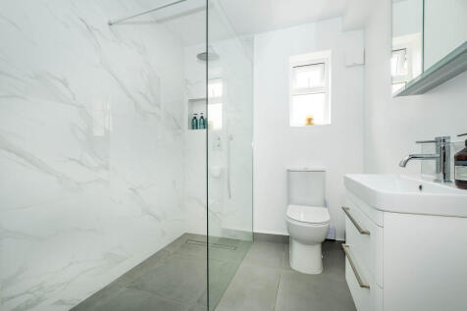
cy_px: 156
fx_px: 195
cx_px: 234
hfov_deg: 100.4
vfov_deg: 77.3
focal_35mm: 15
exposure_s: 1/8
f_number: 7.1
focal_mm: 10
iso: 250
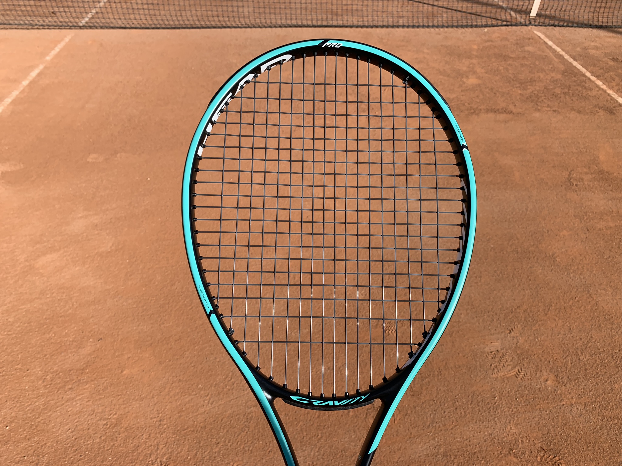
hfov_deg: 67.3
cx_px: 311
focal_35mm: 26
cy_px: 233
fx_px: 467
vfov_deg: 53.1
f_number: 1.8
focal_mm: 4.25
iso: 25
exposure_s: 1/1661
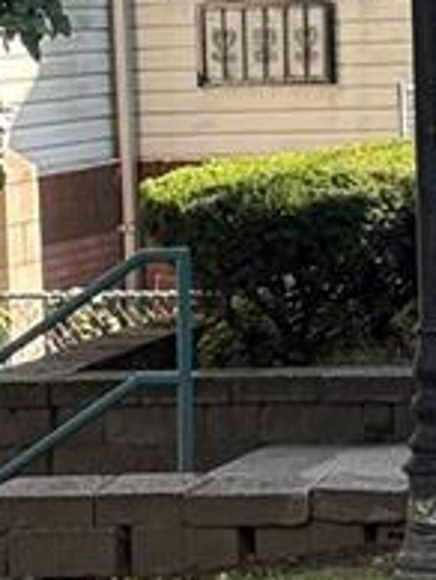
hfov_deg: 7.7
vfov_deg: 10.4
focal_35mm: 190
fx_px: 3184
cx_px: 651
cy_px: 75
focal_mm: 6.76
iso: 100
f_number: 1.78
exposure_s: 1/1018
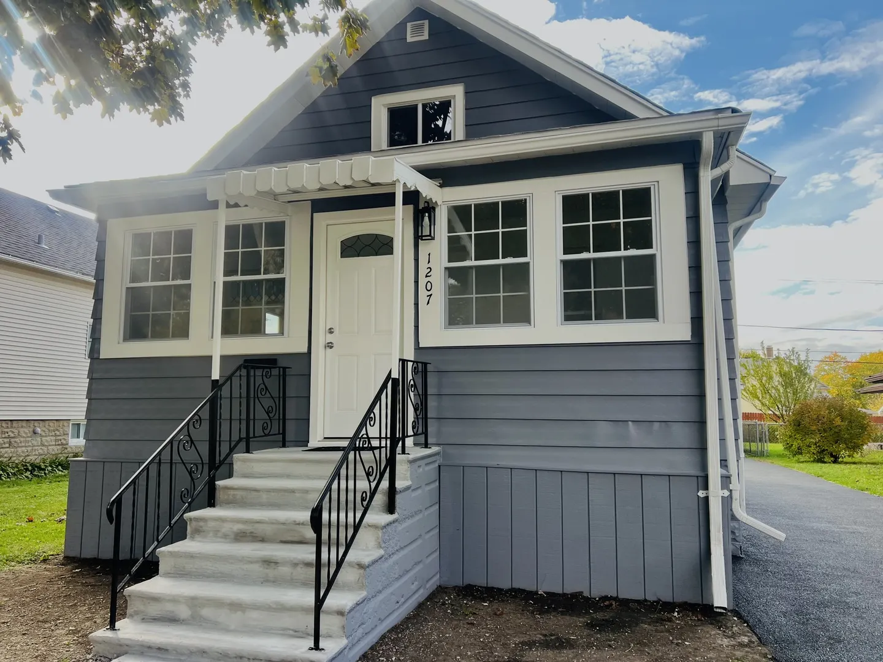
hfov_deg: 67.3
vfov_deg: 53.1
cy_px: 331
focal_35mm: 26
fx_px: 663
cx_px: 442
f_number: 1.5
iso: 50
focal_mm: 5.7
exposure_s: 1/461
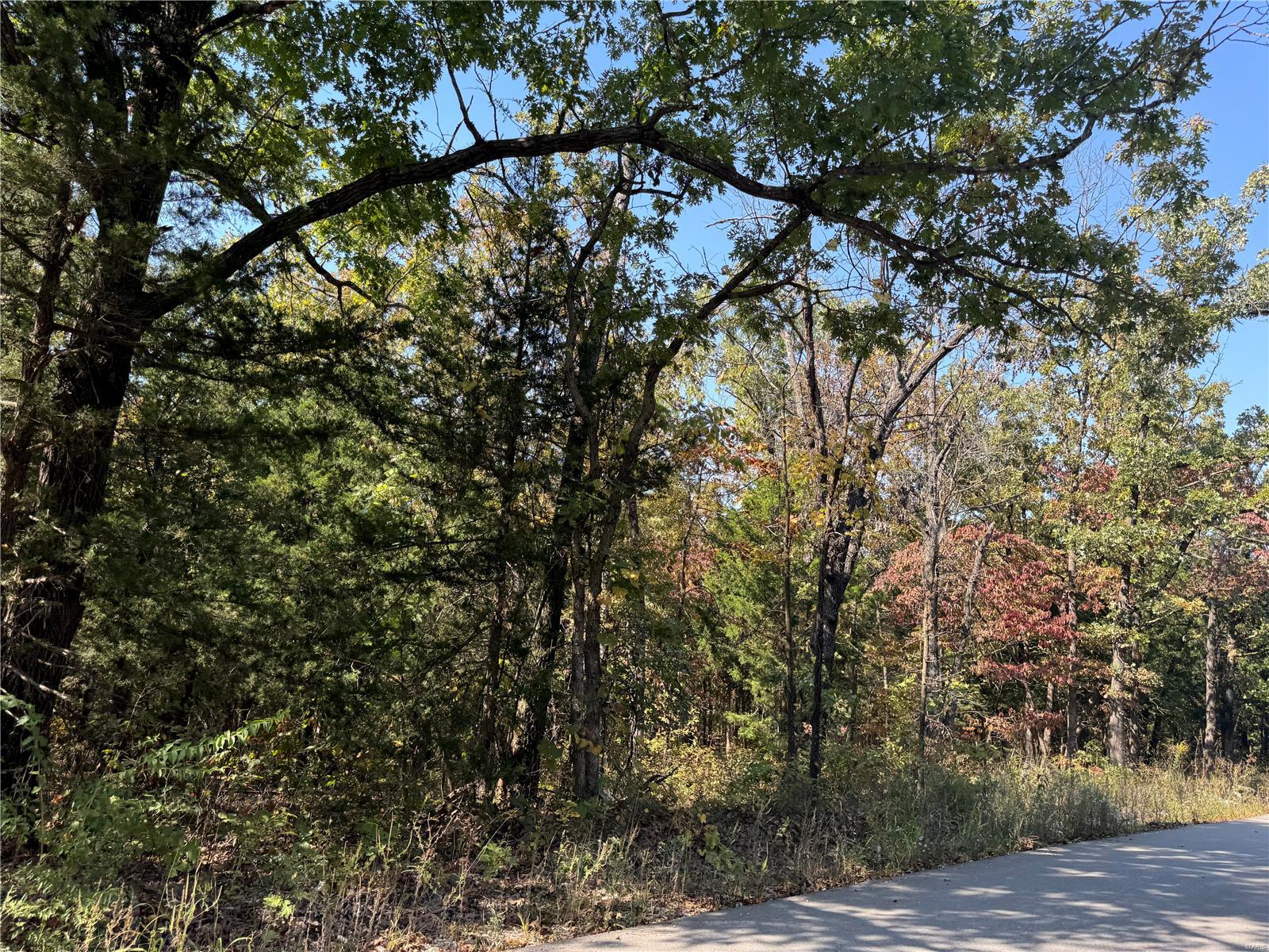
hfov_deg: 71.6
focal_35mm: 24
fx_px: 880
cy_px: 476
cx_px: 634
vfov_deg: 56.8
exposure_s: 1/685
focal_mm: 6.76
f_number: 1.78
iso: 80
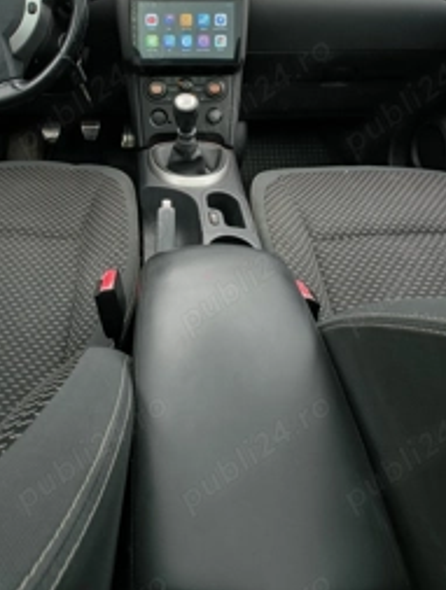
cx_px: 173
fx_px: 376
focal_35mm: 22
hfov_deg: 60.6
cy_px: 133
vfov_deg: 70.0
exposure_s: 1/50
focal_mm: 2.15
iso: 792
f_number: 2.2
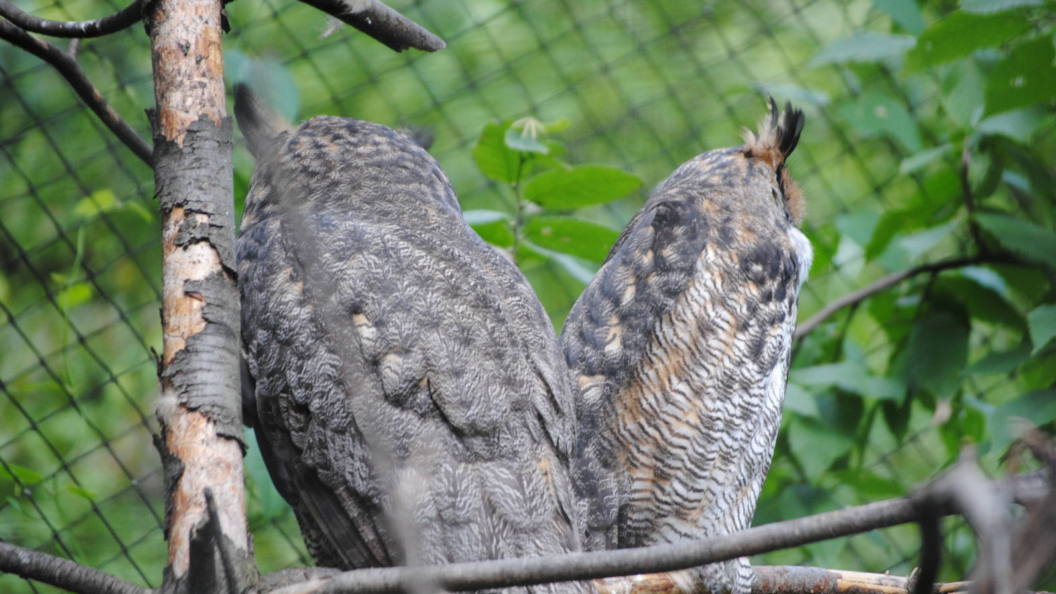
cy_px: 334
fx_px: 6636
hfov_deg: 9.1
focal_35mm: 237
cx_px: 526
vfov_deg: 5.1
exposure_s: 1/100
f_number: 5
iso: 400
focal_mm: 150
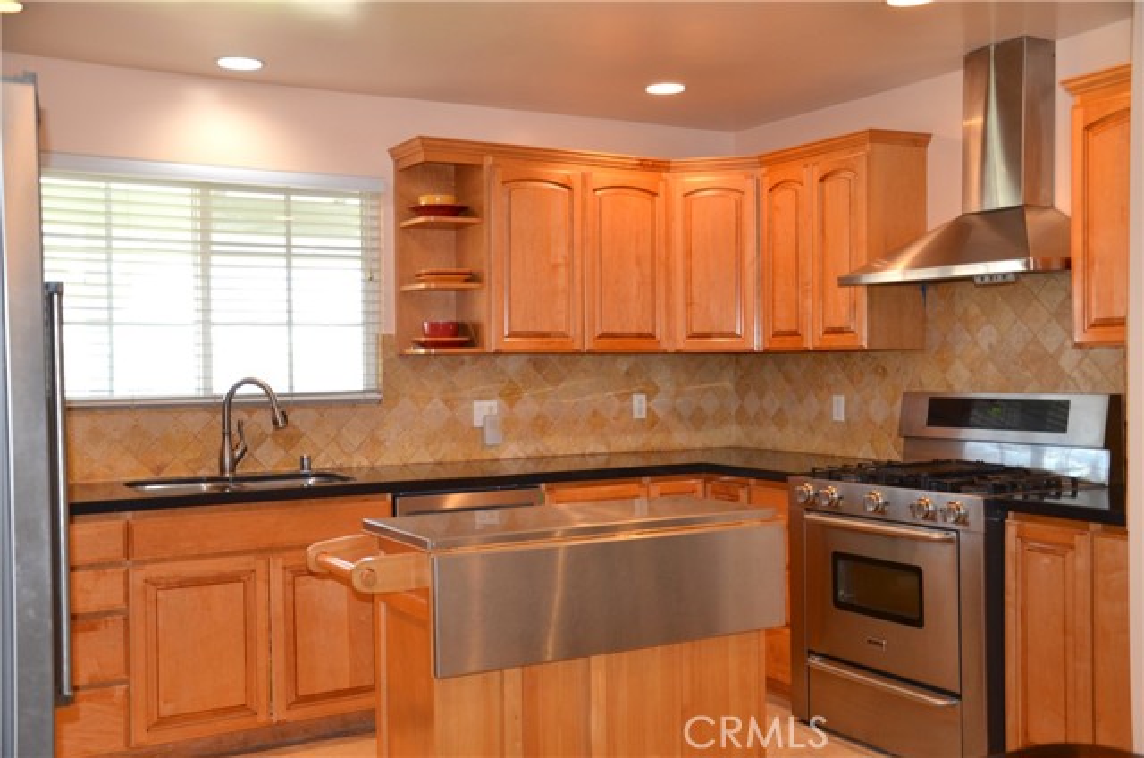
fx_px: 1189
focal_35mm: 38
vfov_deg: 35.3
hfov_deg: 51.4
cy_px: 379
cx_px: 572
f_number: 4
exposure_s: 1/60
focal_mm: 25
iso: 450
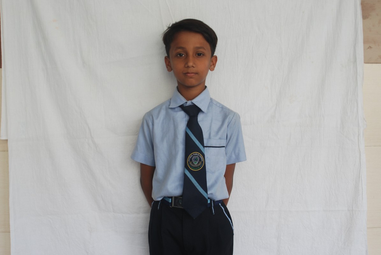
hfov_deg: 46.3
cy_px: 128
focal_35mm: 42
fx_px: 445
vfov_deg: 32.0
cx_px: 190
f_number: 4.5
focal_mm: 28
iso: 200
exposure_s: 1/80
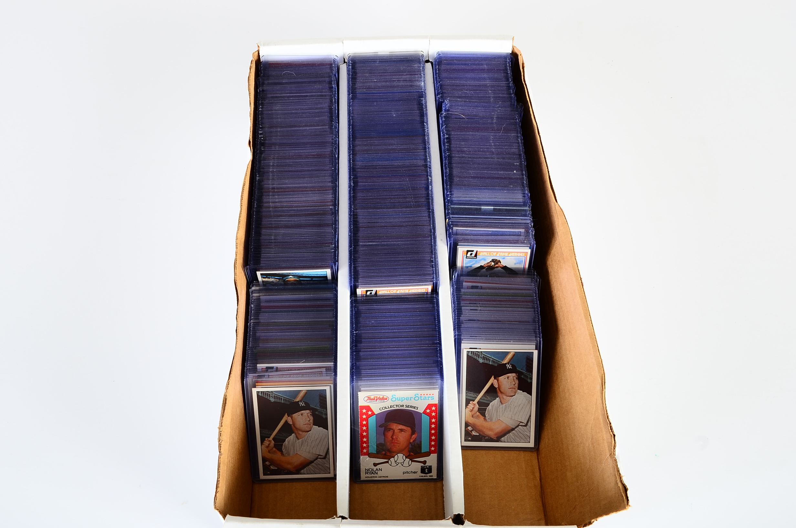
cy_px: 264
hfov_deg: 49.6
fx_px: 861
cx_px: 398
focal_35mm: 39
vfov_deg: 34.1
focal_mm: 26
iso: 100
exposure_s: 1/160
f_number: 10
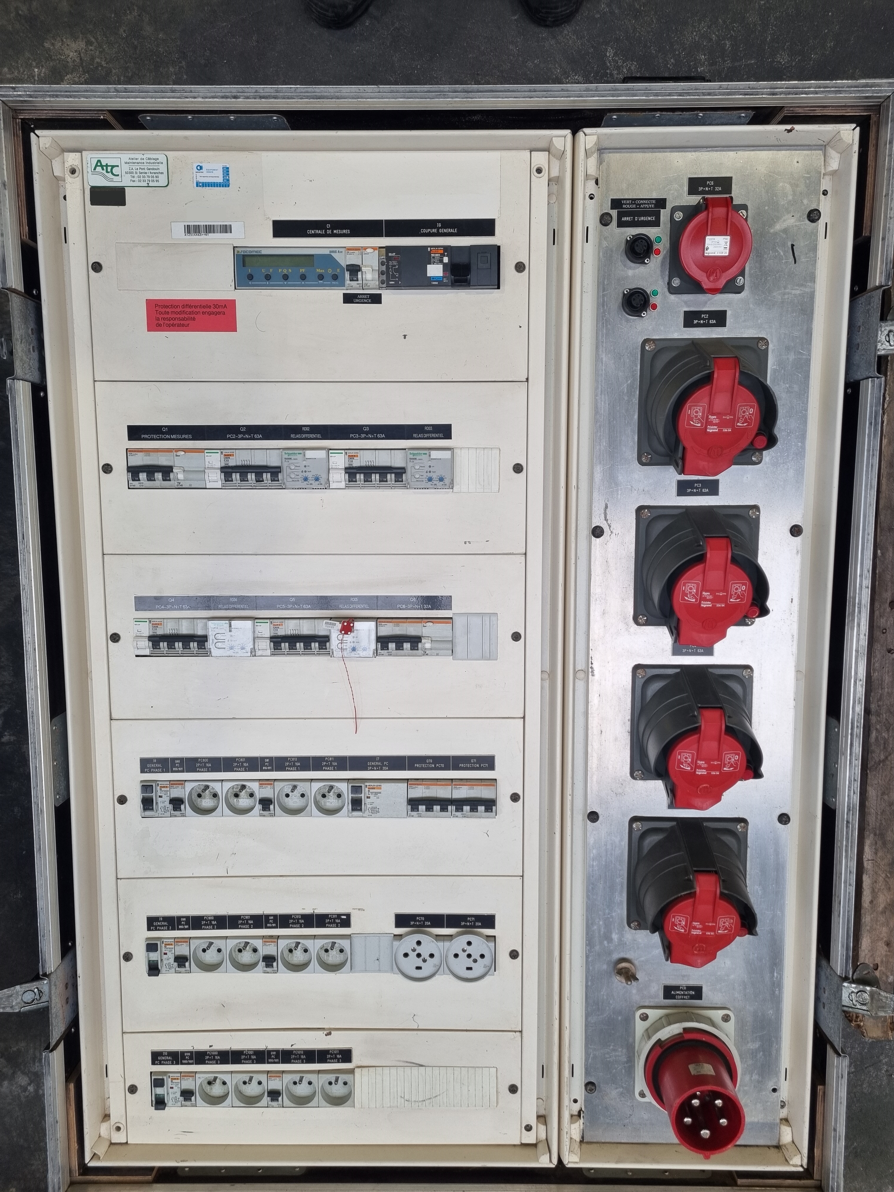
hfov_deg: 53.1
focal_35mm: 26
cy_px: 596
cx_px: 447
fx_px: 895
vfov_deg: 67.3
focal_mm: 5.4
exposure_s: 1/120
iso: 64
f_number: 1.8
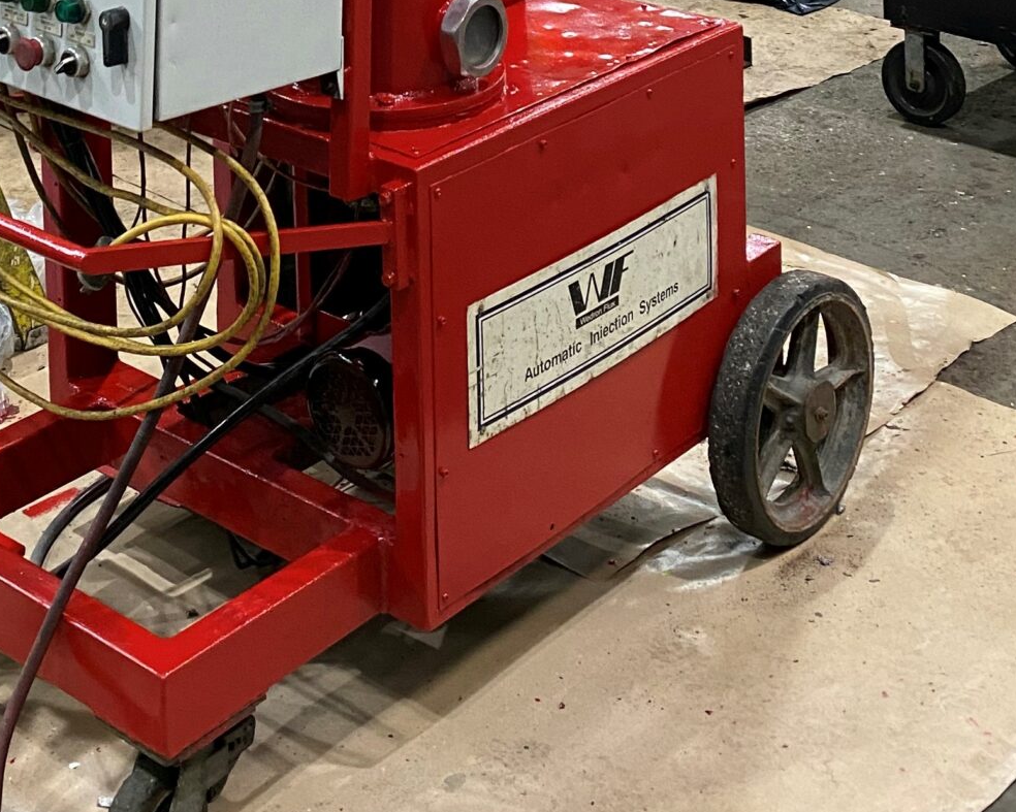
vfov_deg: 20.0
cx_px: 317
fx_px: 1984
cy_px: -402
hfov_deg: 28.5
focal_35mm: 66
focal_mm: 4.25
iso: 160
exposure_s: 1/60
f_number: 1.8
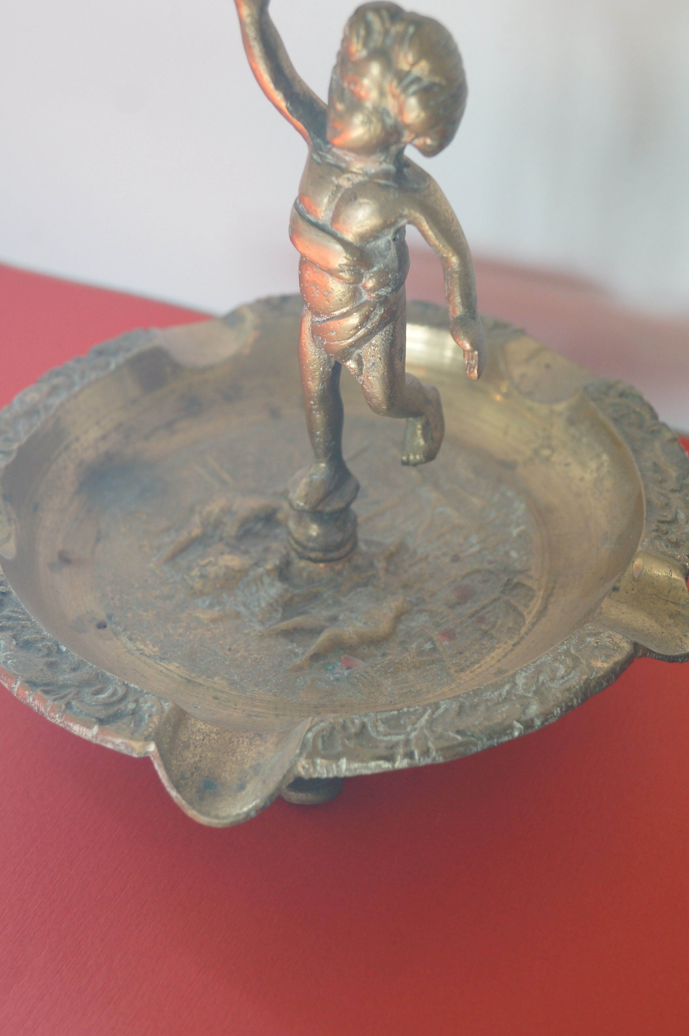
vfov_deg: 33.4
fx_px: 1726
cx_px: 344
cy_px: 518
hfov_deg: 22.6
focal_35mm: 60
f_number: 5
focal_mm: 40
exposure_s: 1/80
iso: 800
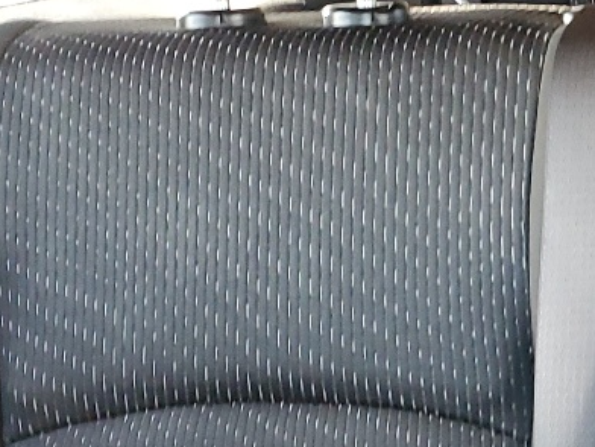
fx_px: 1822
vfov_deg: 13.9
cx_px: 987
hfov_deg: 16.3
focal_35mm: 106
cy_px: 342
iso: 202
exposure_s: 1/60.2
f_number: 1.5
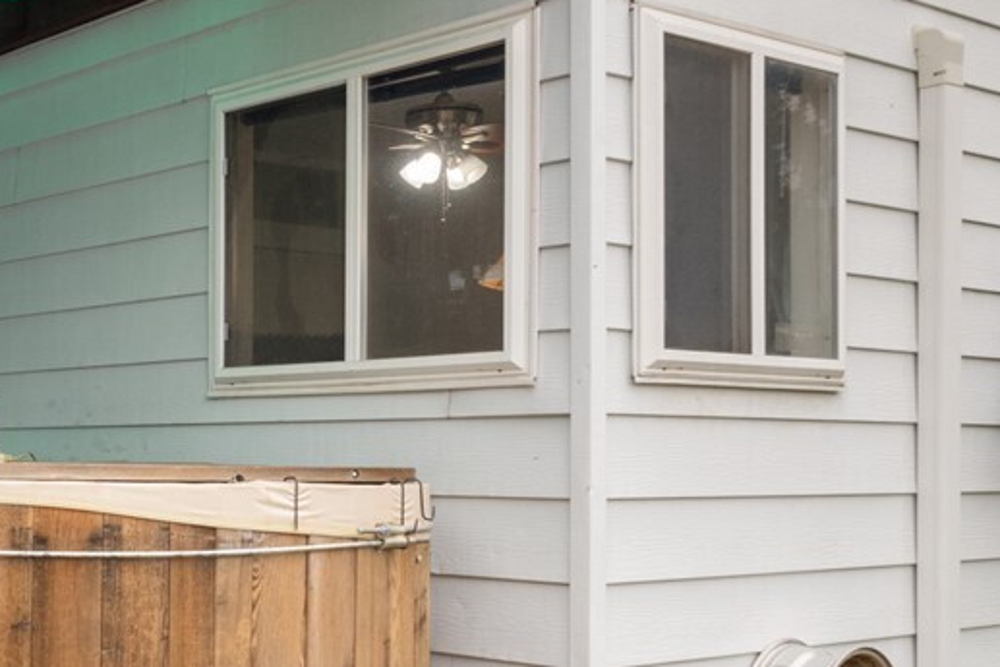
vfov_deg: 22.1
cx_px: 79
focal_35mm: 61
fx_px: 1708
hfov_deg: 31.0
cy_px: 398
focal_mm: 12.5
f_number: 8
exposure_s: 1/100
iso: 800
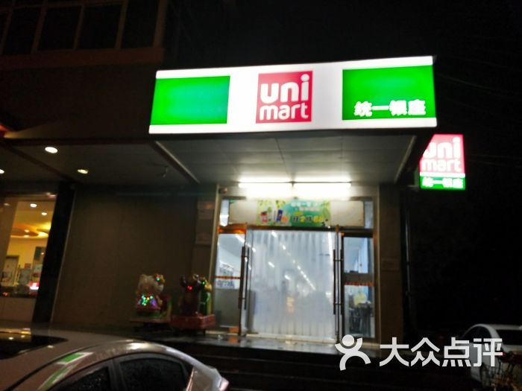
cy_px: 196
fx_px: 377
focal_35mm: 25
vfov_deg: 54.9
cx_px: 261
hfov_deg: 69.4
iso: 110
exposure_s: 1/50
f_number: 1.7
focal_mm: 4.27
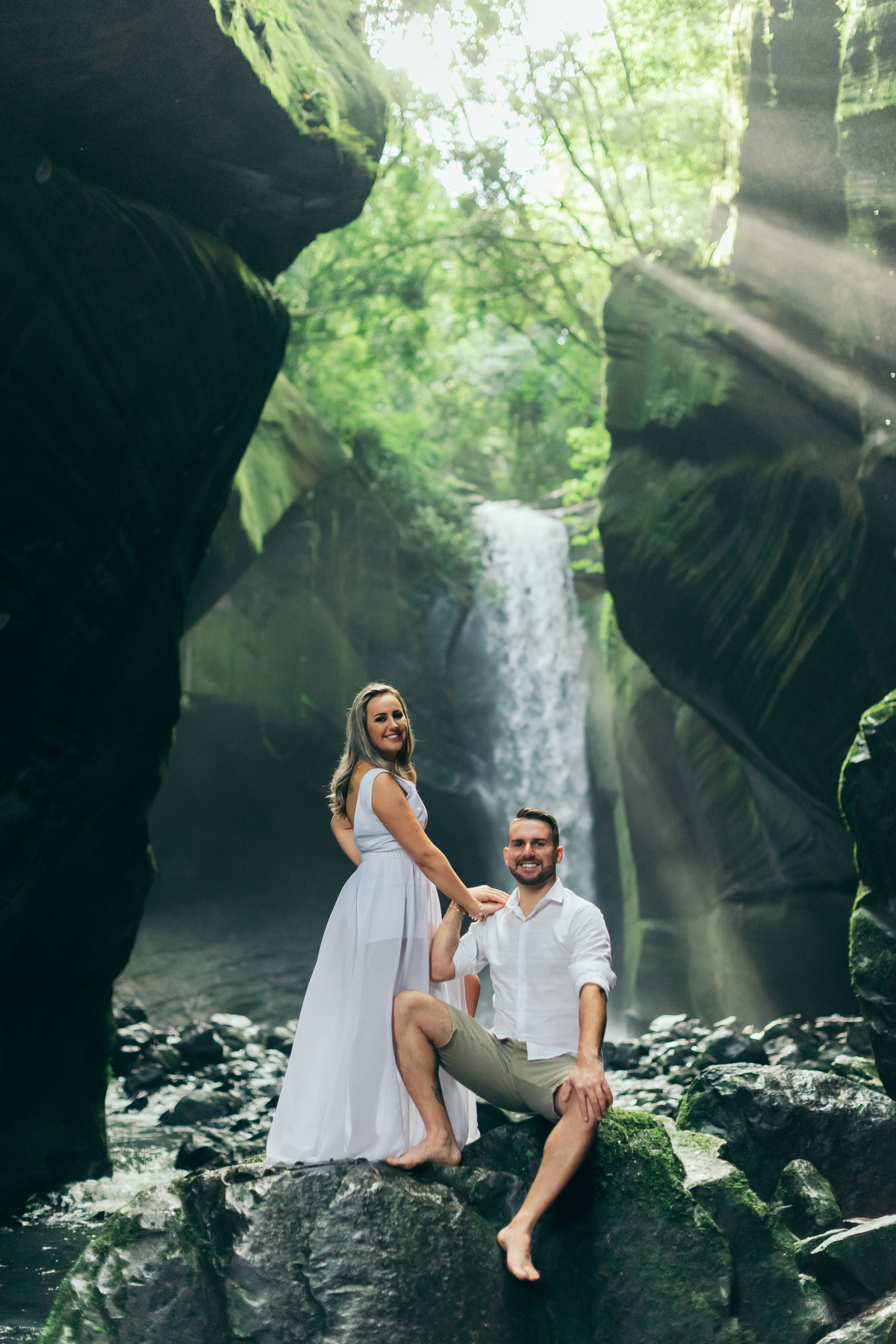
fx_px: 1865
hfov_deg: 27.0
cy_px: 672
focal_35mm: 50
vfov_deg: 39.6
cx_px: 448
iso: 2000
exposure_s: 1/800
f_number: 2
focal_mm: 50
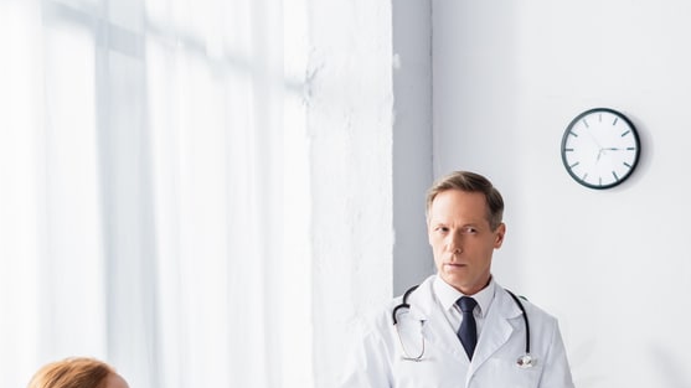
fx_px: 1722
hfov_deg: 22.2
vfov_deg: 12.8
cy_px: 350
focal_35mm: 94
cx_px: 597
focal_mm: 50
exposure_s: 1/200
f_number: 4
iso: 125
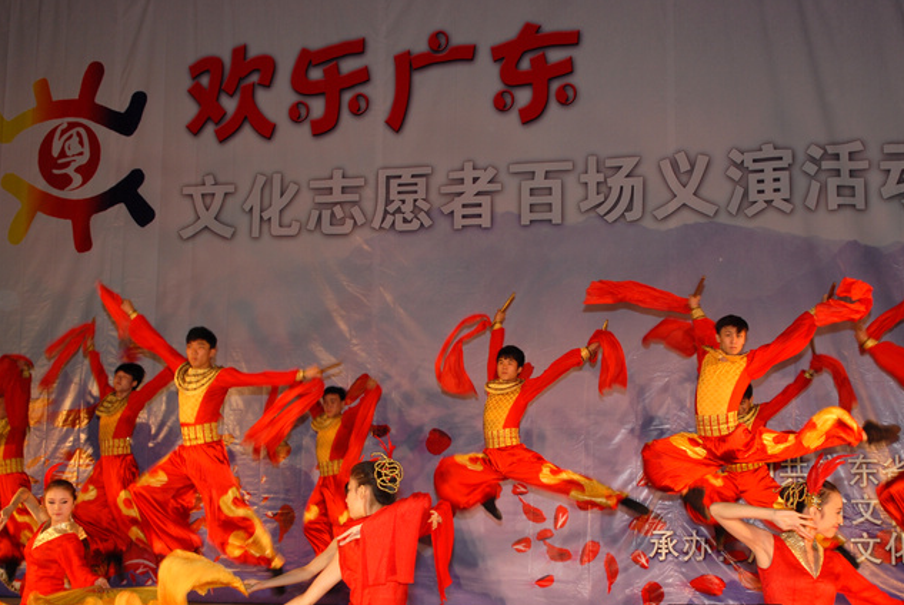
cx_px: 483
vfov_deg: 30.7
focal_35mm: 44
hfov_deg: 44.8
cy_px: 380
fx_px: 1097
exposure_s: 1/60
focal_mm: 23
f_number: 5.6
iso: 200
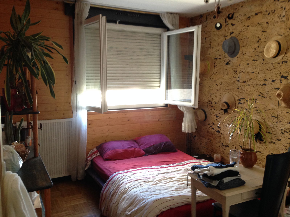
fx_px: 276
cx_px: 145
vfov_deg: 42.9
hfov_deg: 55.4
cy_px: 108
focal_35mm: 33
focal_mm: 4.12
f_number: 2.4
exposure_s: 1/20
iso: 160
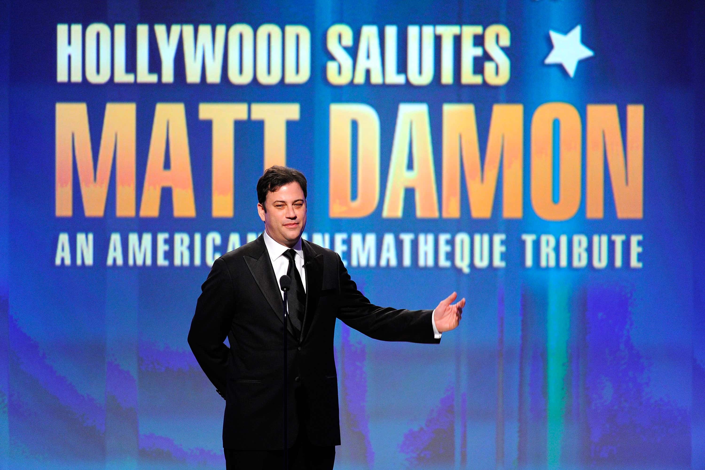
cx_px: 352
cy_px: 235
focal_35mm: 340
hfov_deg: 6.1
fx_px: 6656
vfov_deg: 4.0
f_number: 4
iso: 4000
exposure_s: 1/250
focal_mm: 340
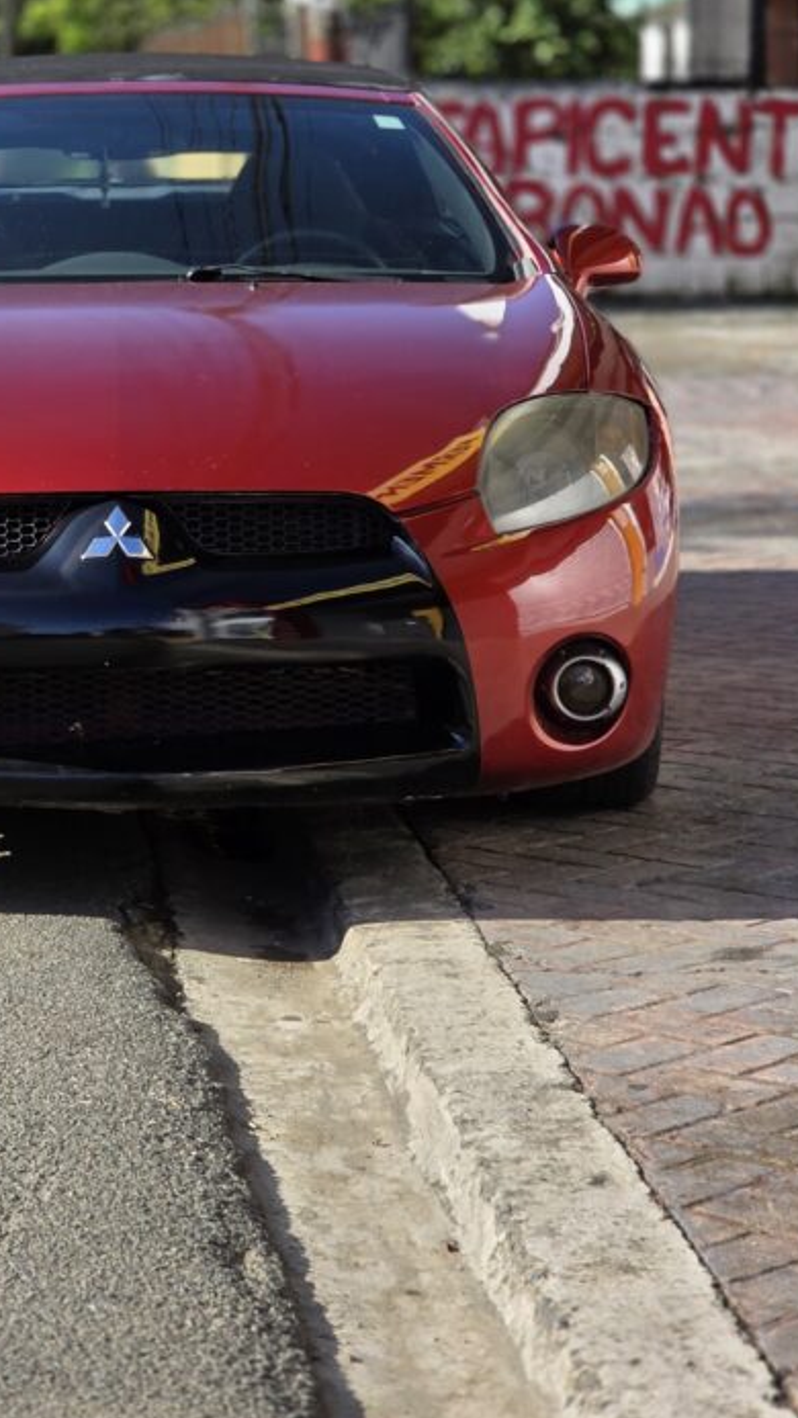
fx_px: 4174
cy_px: 520
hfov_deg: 10.9
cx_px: 137
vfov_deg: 19.2
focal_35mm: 111
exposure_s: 1/984
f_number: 2.4
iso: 50
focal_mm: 7.9
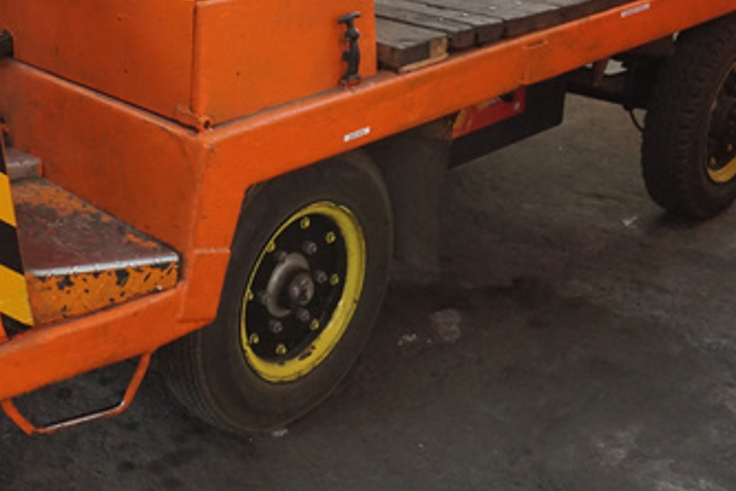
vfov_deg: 25.8
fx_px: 1063
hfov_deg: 36.9
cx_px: 151
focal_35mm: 52
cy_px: 144
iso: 2000
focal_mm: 16
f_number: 3.5
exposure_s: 1/160
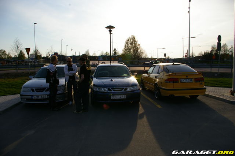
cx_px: 118
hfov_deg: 67.4
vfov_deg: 47.9
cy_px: 78
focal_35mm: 27
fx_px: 176
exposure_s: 1/250
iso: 200
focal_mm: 18
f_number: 11
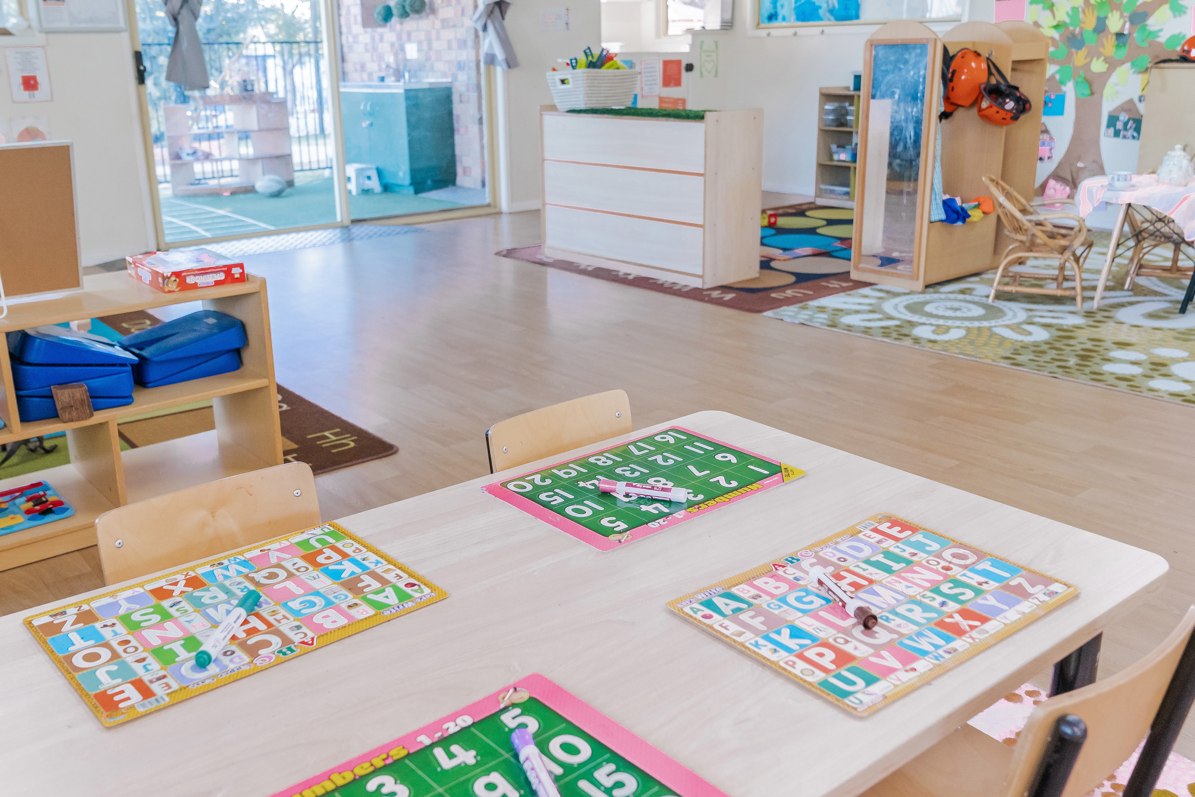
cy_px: 384
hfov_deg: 58.7
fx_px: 1062
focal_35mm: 32
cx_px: 571
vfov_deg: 41.1
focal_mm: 24
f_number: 4
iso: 1600
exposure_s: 1/160
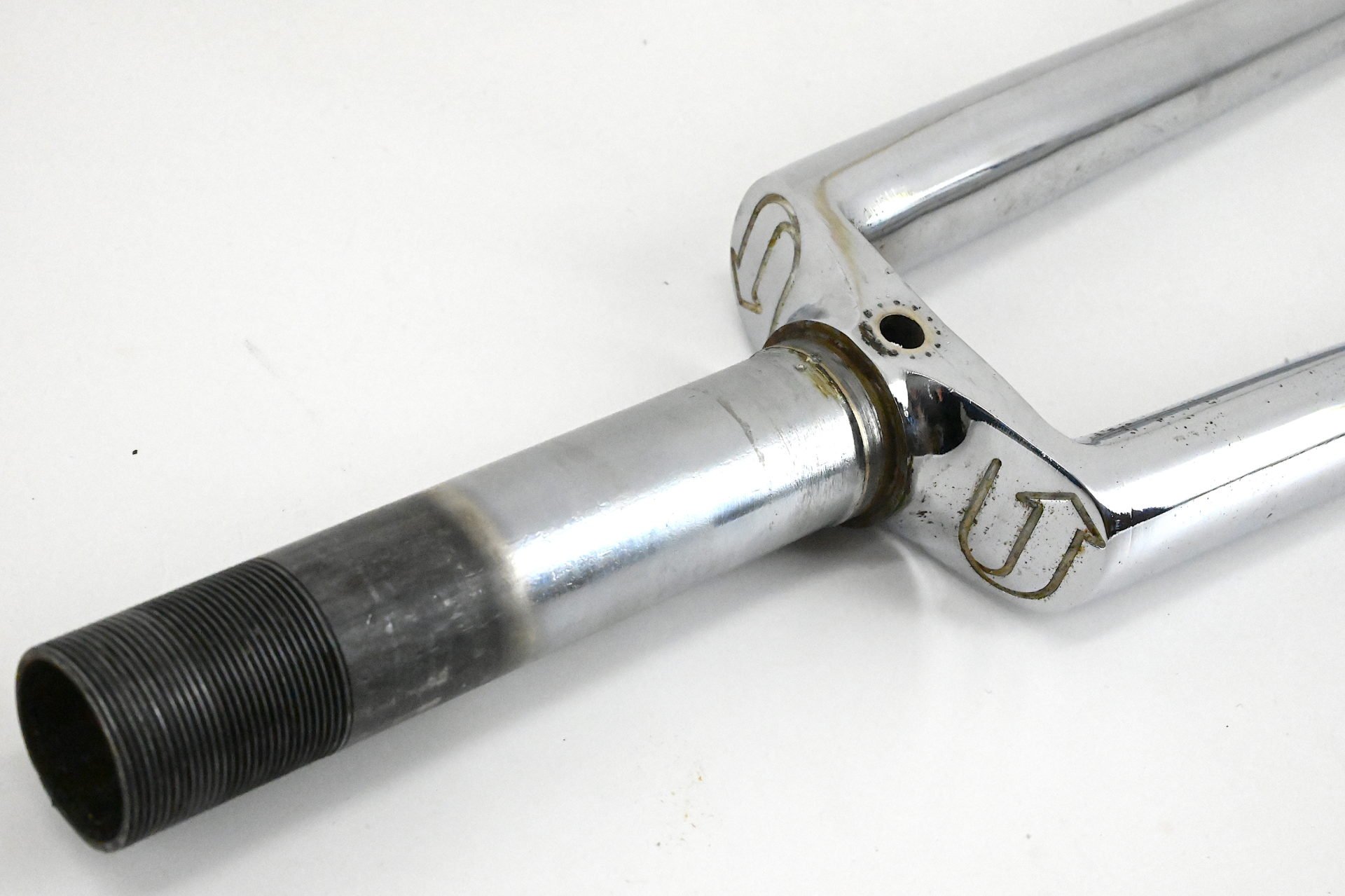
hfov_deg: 28.9
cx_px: 672
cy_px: 448
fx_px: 2614
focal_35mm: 70
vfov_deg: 19.4
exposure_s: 1/640
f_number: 20
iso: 25600
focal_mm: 70
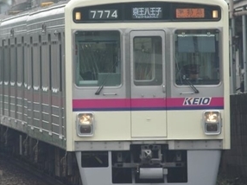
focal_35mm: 727
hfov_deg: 2.7
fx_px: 5183
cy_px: 68
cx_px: 95
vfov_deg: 2.0
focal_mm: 300
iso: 400
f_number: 5
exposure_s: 1/400
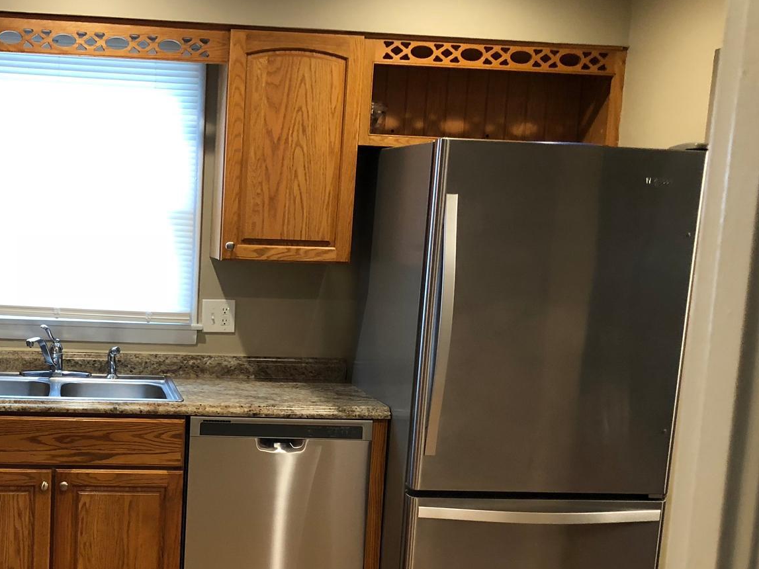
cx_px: 177
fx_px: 1096
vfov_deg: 28.8
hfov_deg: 37.1
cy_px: 399
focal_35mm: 50
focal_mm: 3.99
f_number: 1.8
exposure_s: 1/15
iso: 50
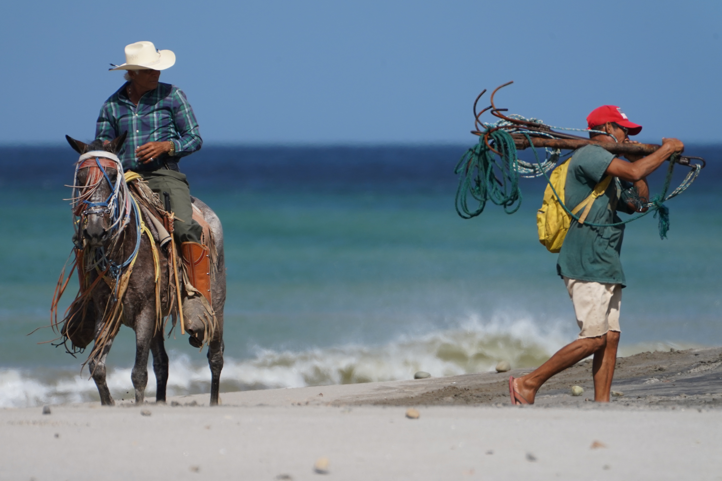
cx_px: 329
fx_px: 18710
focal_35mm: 933
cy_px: 267
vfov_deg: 1.5
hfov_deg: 2.2
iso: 500
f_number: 11
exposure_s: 1/1000
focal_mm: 800
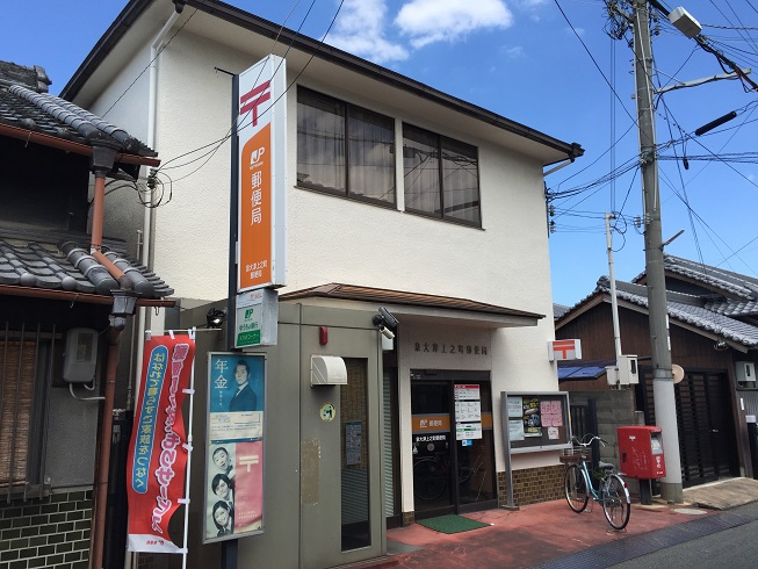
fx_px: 635
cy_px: 284
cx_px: 379
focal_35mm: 29
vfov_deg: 48.2
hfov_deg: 61.7
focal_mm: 4.15
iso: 32
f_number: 2.2
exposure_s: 1/1276
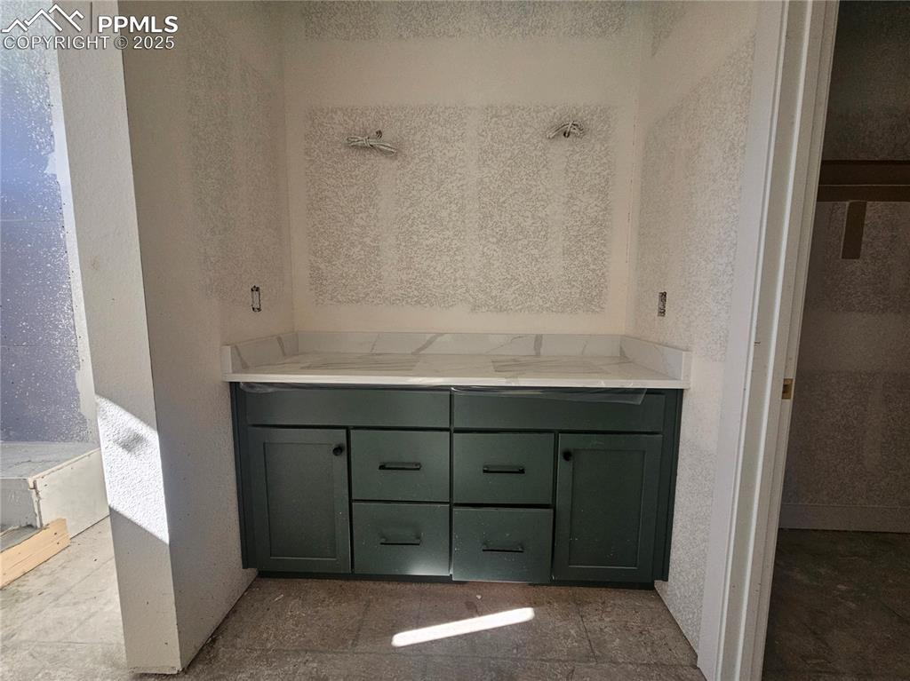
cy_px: 340
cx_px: 455
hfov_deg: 106.2
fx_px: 342
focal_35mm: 13
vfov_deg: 89.9
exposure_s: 1/207
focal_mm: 2.2
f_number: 2.2
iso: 160
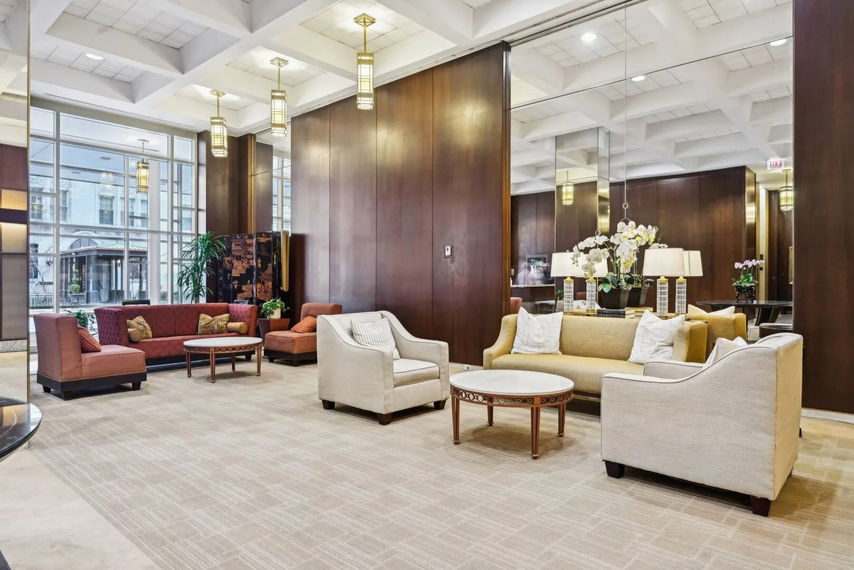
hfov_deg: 79.9
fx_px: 510
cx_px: 427
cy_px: 285
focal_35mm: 22
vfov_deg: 58.3
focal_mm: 21.5
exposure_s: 1/5
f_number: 8
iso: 800
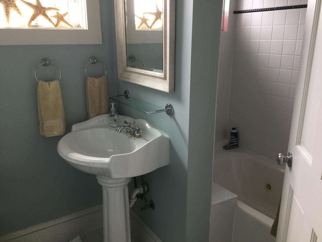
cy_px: 121
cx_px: 161
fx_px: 288
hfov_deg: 58.4
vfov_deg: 45.4
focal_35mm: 31
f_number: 2.4
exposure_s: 1/30
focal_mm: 3.3
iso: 50
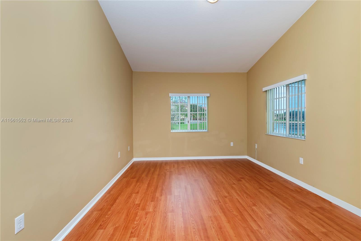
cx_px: 180
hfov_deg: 100.4
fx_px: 150
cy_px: 120
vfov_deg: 77.3
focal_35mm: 15
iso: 400
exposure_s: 1/50
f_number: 6.3
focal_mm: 10
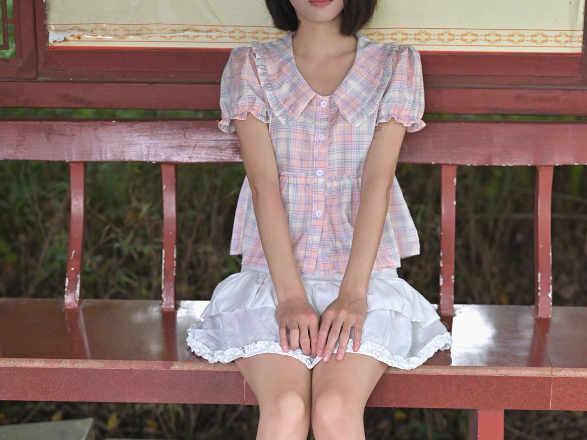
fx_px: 1357
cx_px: 304
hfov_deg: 24.4
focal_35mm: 80
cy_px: 291
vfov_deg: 18.4
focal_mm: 50
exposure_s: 1/100
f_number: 2.2
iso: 400
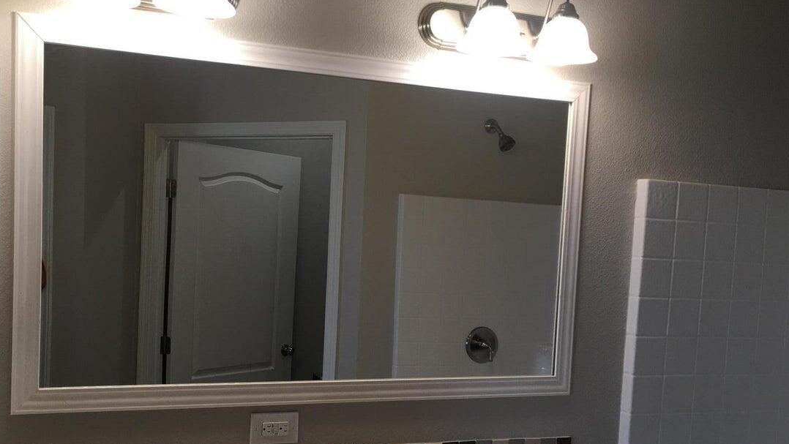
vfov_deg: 29.5
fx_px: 837
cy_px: 302
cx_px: 324
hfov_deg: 50.2
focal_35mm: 40
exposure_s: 1/40
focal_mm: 4.15
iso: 25
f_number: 2.2
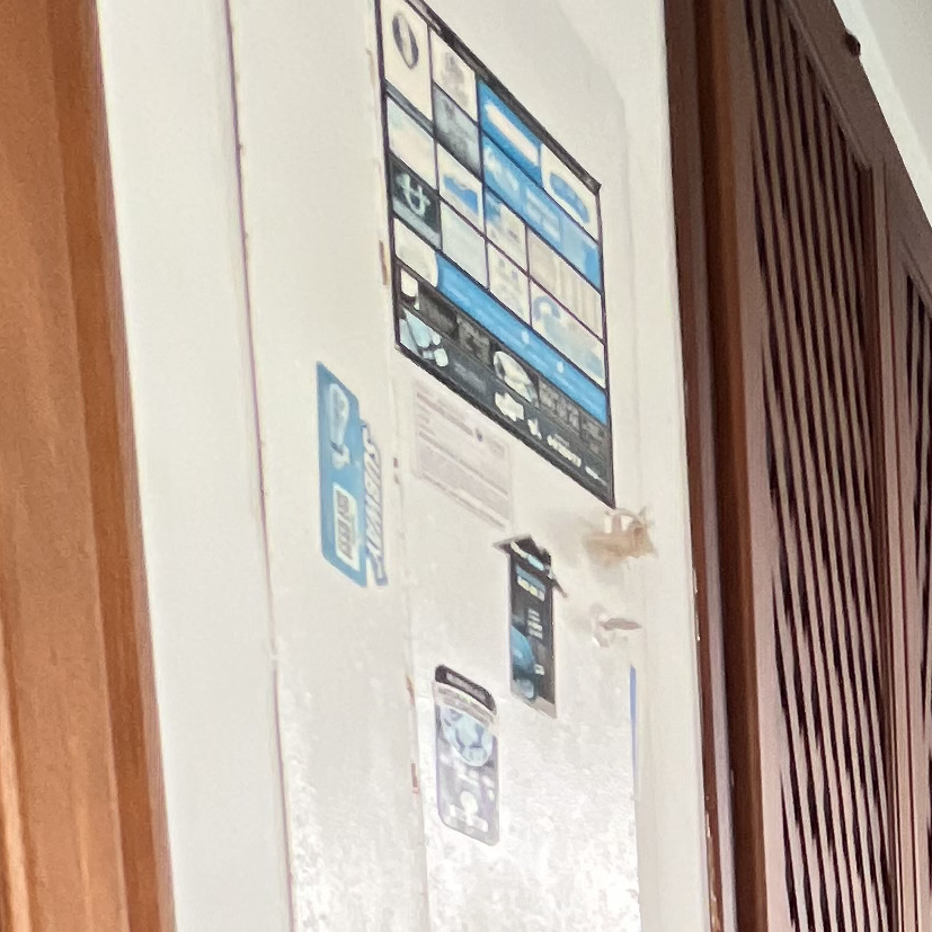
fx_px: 1706
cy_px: 1444
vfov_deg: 23.5
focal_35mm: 56
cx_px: 1322
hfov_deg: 24.9
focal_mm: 1.57
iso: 400
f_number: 1.8
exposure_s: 1/60
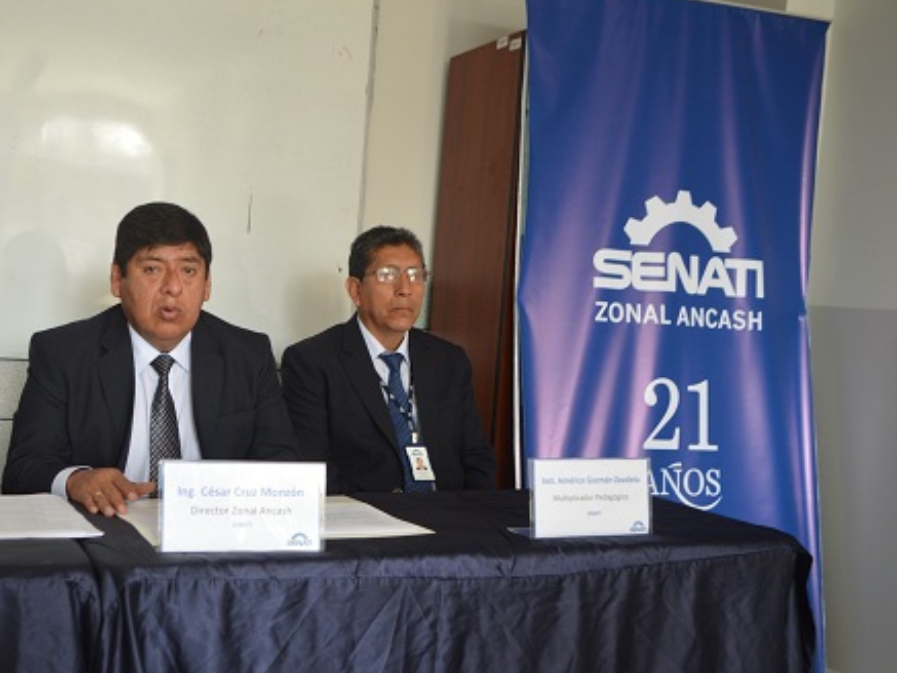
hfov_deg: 47.8
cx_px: 271
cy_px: 374
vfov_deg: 37.7
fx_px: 985
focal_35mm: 38
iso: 400
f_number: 4
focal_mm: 18
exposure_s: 1/60
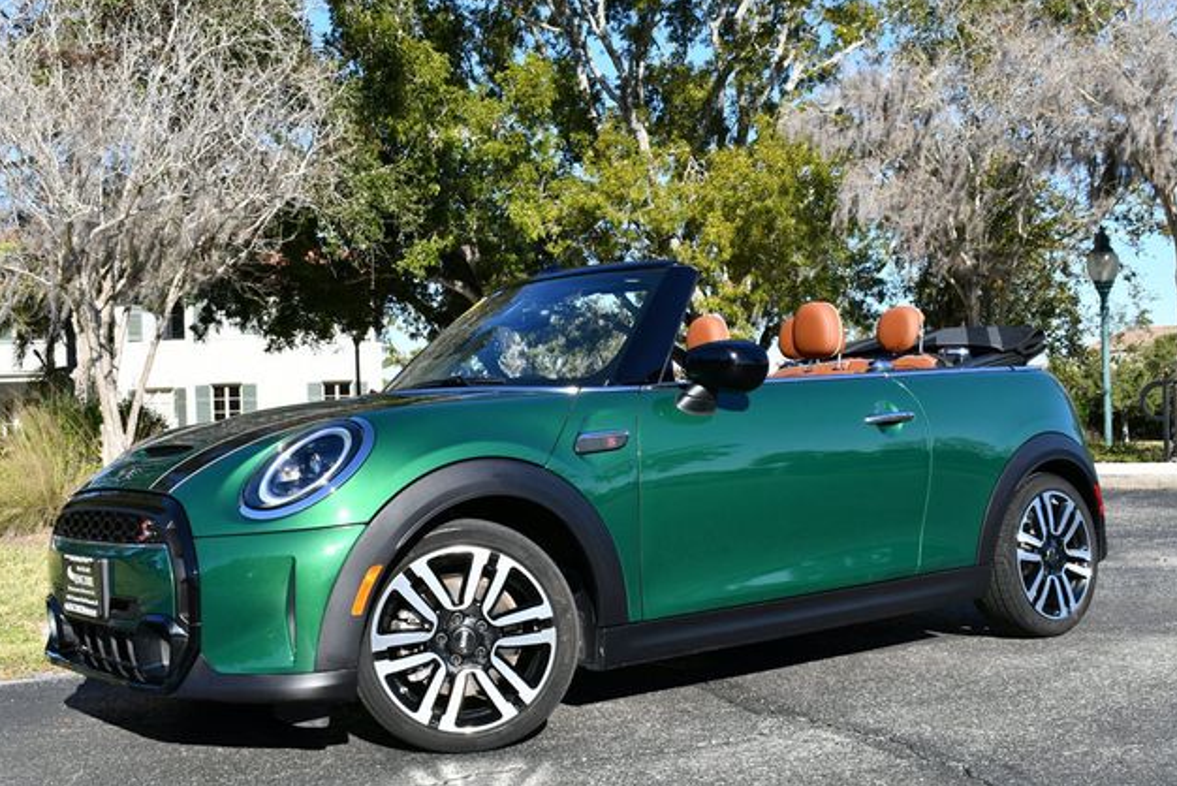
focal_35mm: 45
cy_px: 397
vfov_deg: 29.9
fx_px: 1472
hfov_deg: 43.6
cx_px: 583
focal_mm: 22
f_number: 8
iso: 125
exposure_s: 1/250
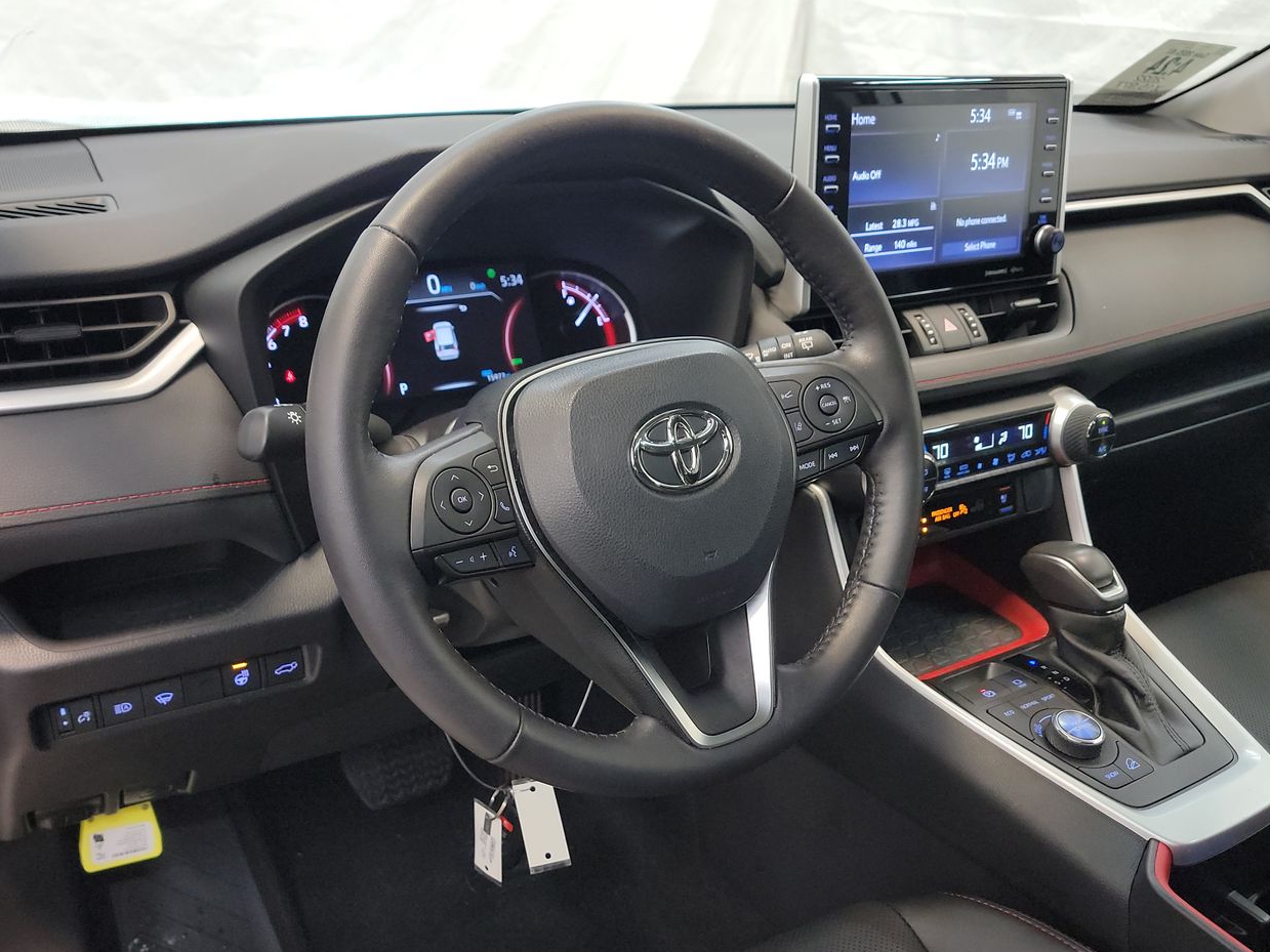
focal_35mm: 31
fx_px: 1137
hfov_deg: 58.4
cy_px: 514
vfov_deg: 45.4
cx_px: 641
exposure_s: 1/59
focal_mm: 6.7
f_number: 1.8
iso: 585
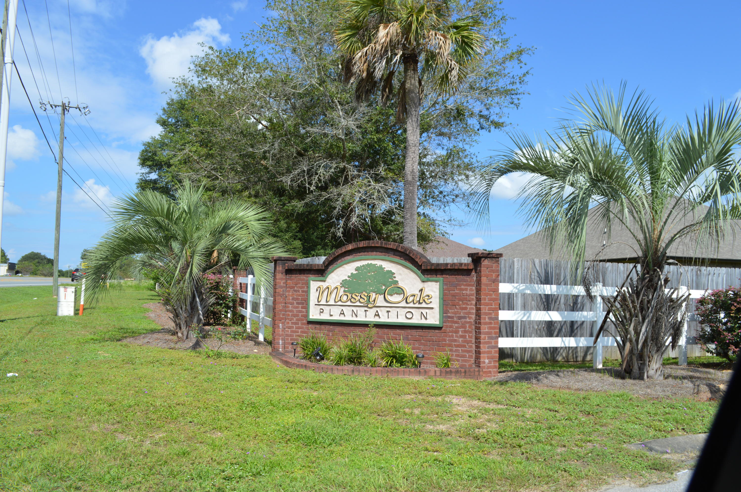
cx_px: 370
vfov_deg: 43.5
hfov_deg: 62.0
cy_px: 246
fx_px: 617
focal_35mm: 30
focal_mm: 20
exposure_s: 1/250
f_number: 8
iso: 100
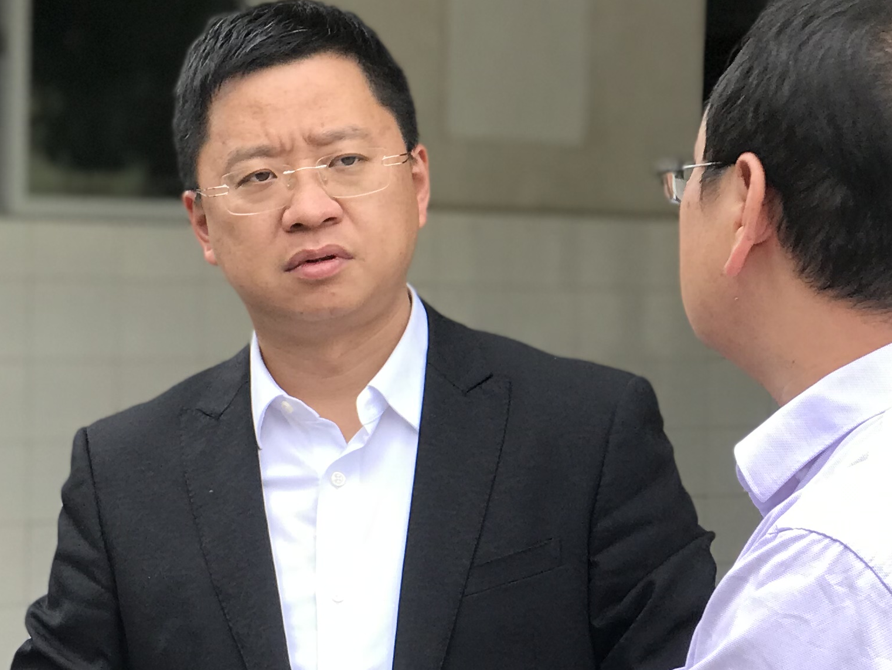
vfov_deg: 9.8
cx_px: -115
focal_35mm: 151
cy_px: 412
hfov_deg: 12.8
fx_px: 3892
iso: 20
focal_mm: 6.6
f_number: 2.8
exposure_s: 1/100
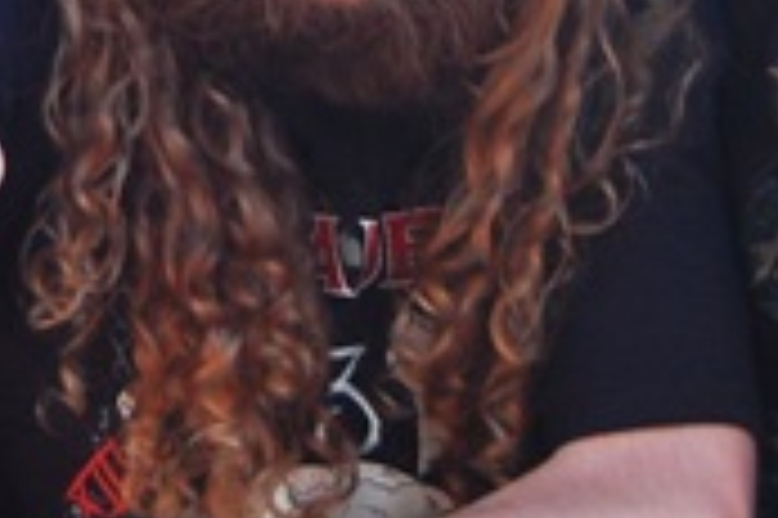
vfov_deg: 9.3
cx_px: 27
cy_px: -225
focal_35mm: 144
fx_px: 3109
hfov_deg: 14.1
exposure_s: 1/400
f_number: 4.5
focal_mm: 26
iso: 400
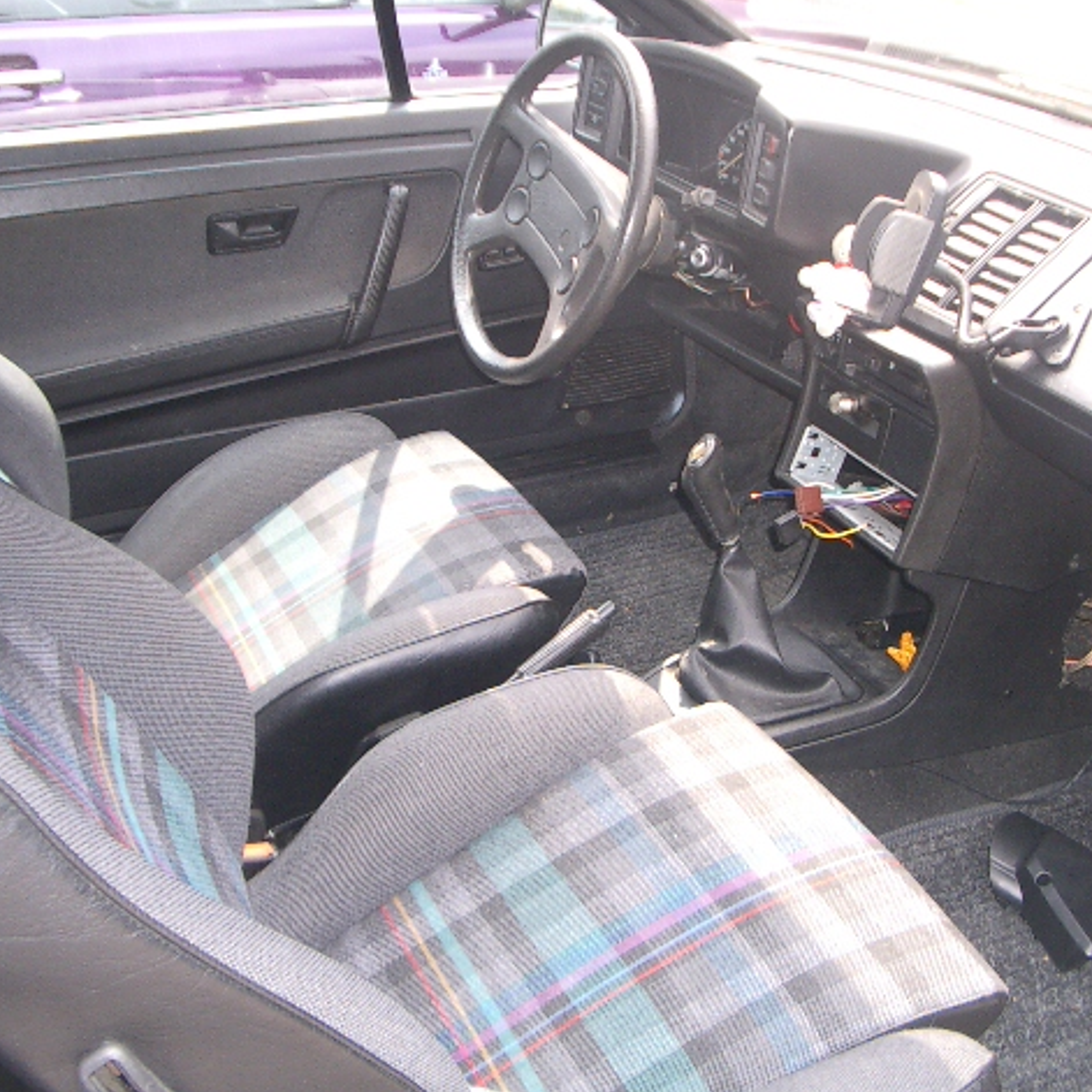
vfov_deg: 40.0
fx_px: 1499
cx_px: 594
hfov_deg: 40.0
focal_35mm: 42
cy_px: 538
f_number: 2.6
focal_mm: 5.8
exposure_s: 1/200
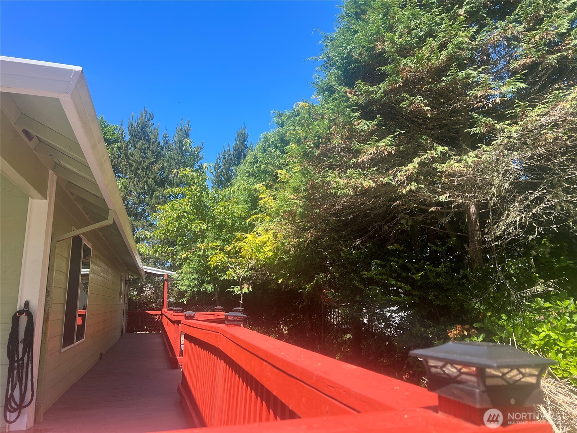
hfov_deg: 67.3
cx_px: 288
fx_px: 433
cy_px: 216
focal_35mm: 26
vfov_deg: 53.1
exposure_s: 1/965
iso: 50
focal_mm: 5.7
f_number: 1.5
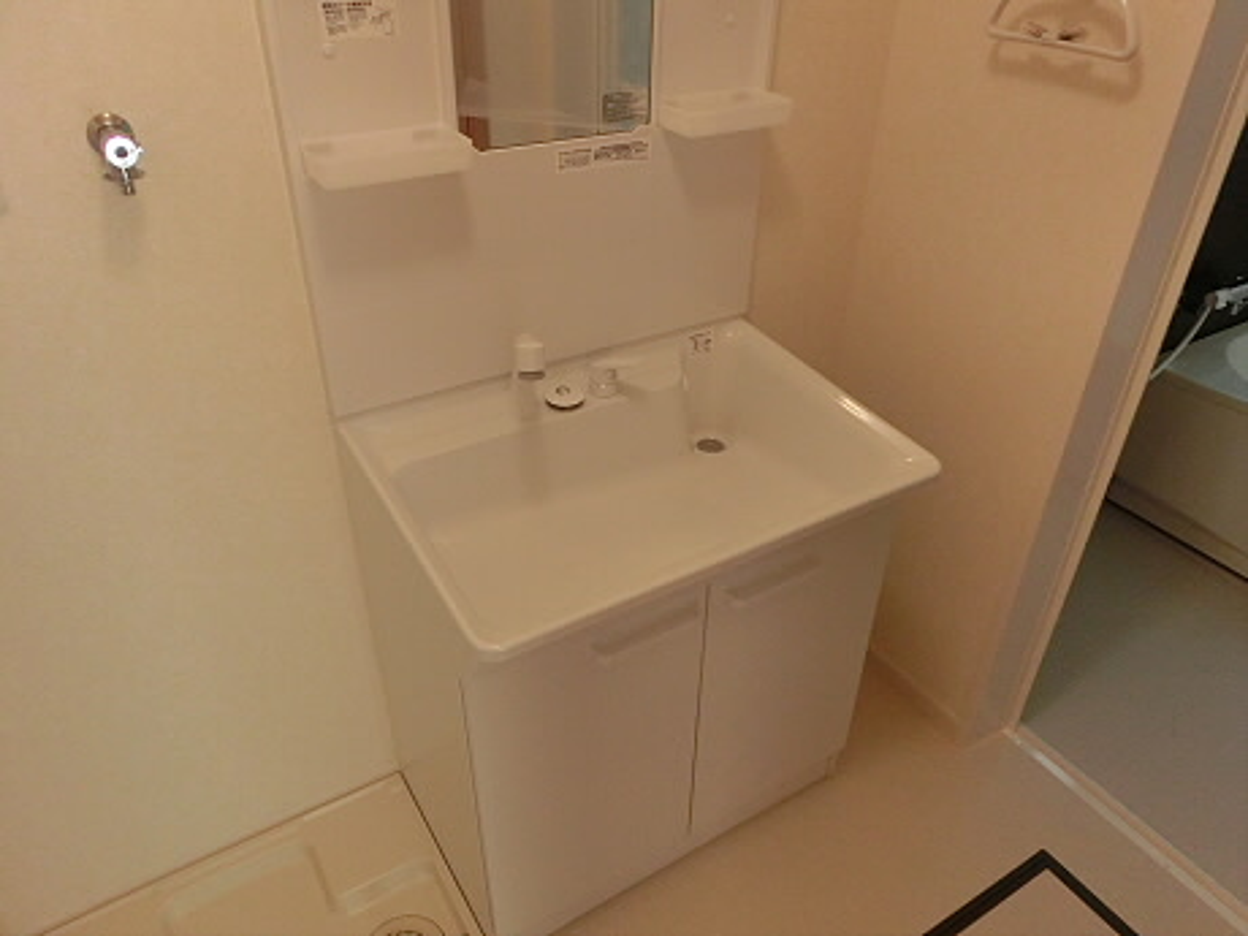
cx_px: 624
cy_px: 468
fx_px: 901
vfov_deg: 54.9
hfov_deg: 69.4
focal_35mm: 25
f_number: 3.5
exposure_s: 1/25
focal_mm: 4.5
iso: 400
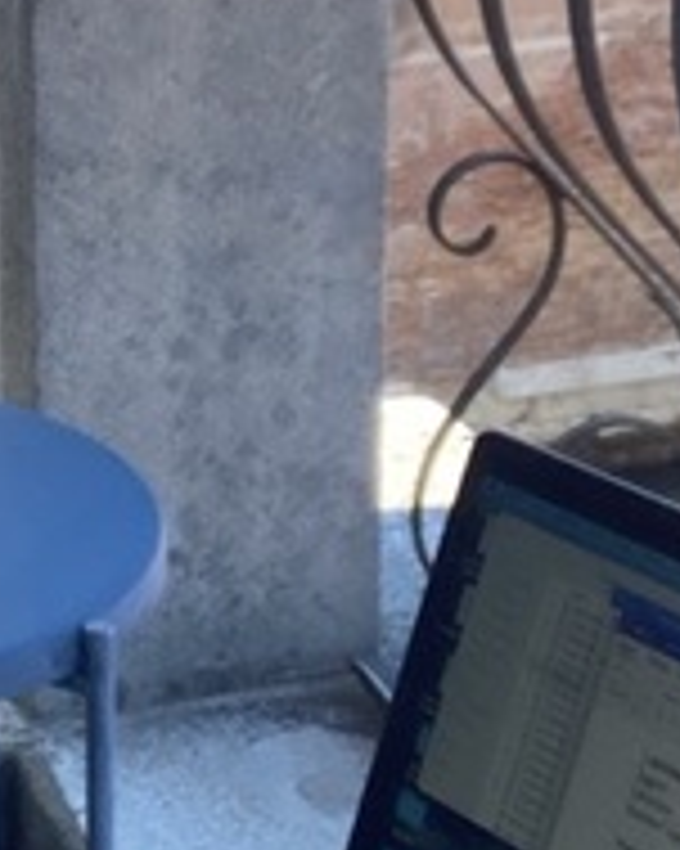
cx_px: -268
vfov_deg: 14.9
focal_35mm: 127
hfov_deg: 11.7
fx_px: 3197
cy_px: -22
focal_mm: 2.87
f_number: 2.2
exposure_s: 1/121
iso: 25
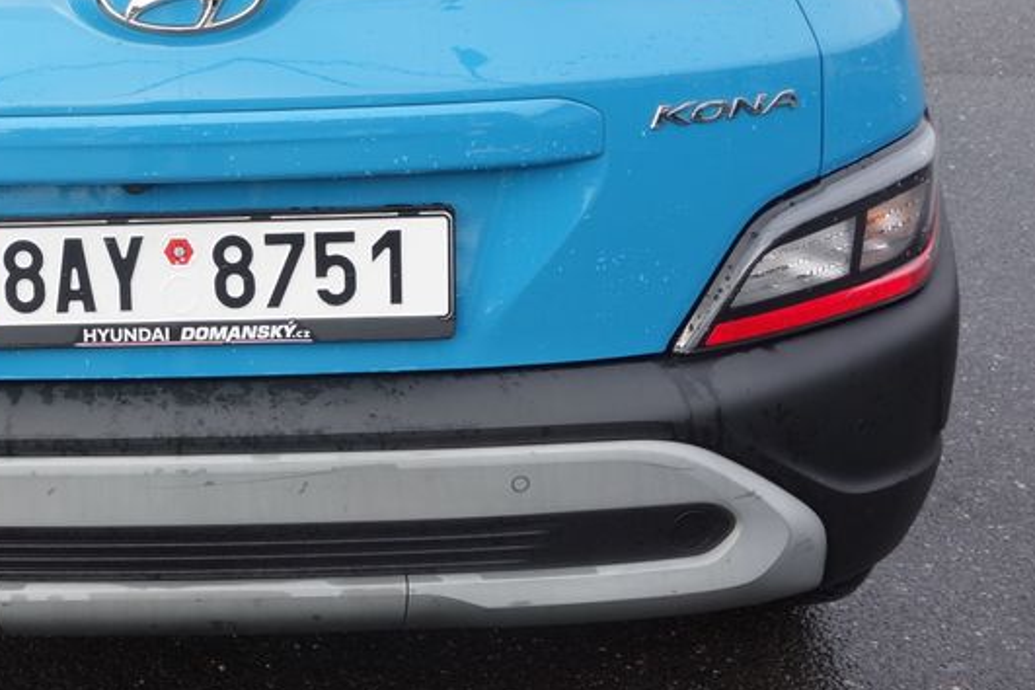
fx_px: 1552
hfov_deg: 35.3
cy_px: 118
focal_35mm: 54
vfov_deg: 24.6
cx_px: 160
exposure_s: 1/80
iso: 125
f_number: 5.6
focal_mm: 10.4
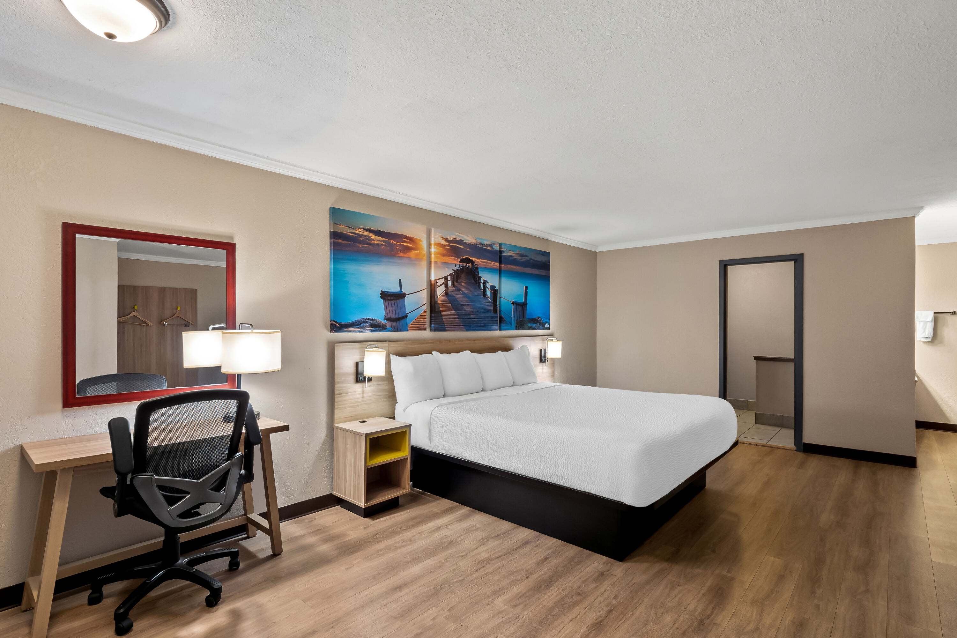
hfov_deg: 93.3
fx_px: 452
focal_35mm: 17
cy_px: 319
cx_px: 478
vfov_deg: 70.4
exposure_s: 1
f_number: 7.1
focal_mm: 8
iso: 200
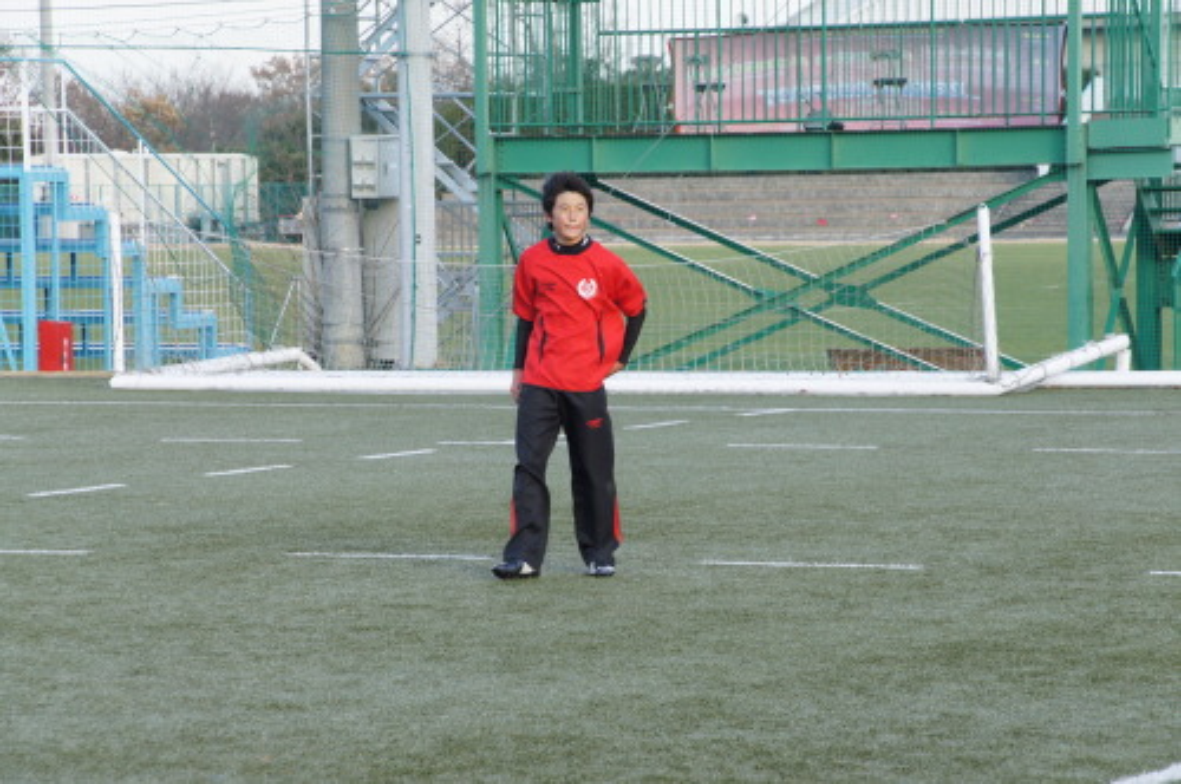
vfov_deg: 7.9
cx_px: 590
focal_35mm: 172
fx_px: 5652
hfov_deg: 11.9
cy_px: 392
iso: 400
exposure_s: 1/160
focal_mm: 115
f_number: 9
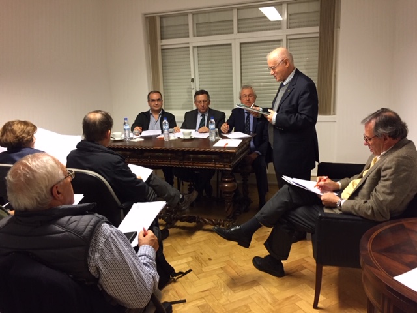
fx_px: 349
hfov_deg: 61.7
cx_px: 208
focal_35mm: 29
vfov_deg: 48.2
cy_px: 156
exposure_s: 1/33
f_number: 2.2
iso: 200
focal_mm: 4.15
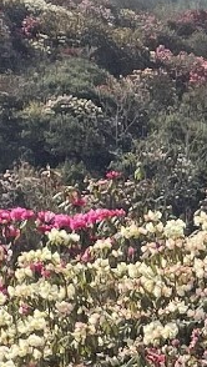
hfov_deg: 5.8
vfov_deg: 10.9
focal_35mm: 197
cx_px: 628
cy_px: 208
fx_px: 1917
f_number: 1.6
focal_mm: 4.2
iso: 32
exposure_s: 1/4651
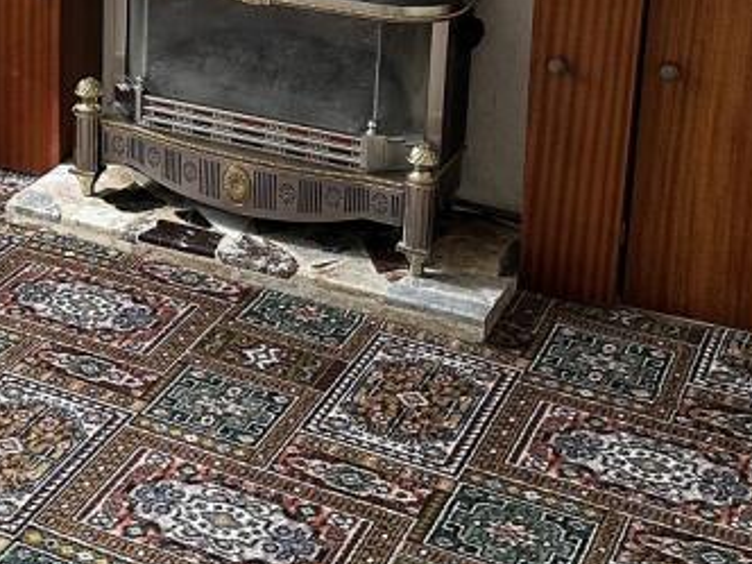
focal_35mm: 74
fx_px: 1608
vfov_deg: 19.1
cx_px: -48
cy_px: -54
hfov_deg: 24.7
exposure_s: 1/106
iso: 250
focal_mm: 6.86
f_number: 1.78
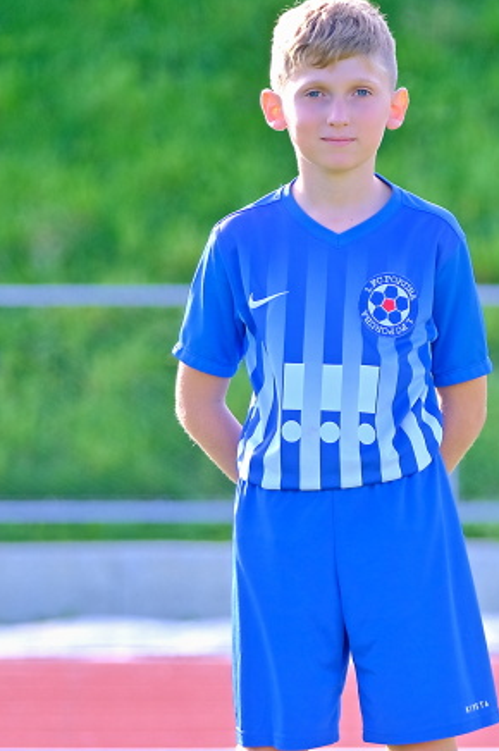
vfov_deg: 7.2
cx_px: 317
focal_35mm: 288
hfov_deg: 4.8
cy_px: 542
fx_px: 5997
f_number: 2.8
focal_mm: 119.2
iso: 320
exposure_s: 1/480
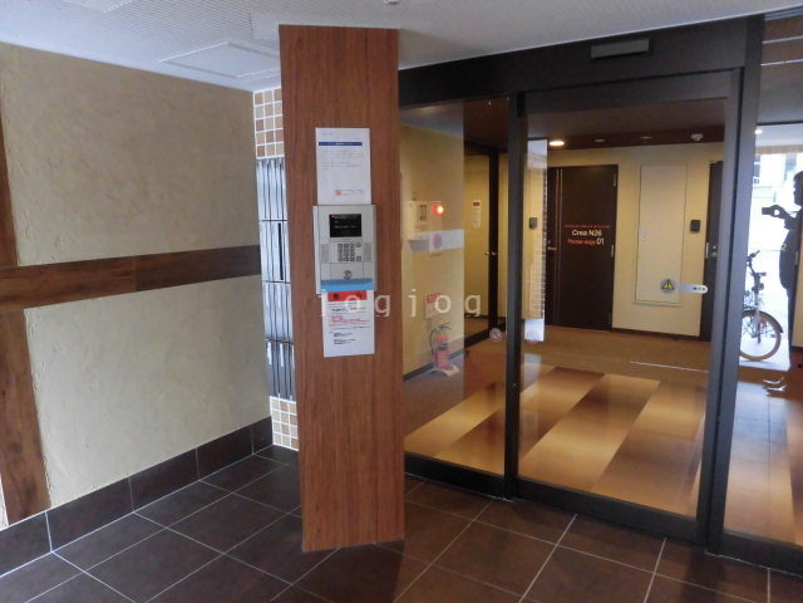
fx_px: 557
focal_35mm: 24
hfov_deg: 71.6
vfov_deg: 56.8
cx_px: 402
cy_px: 302
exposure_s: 1/25
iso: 400
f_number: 3.1
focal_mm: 4.3
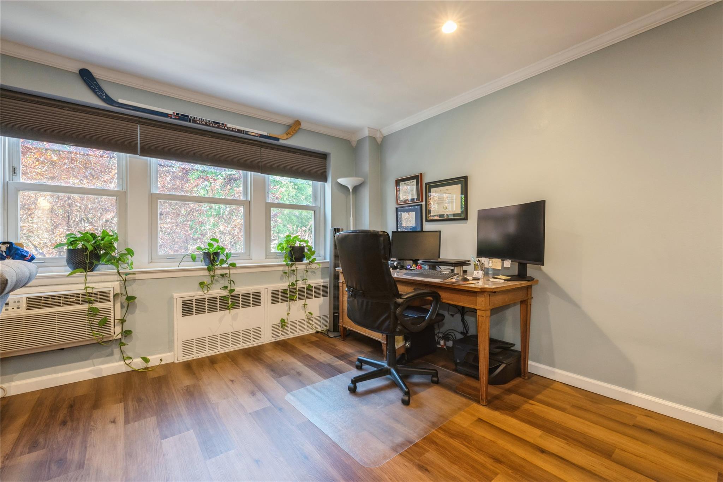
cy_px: 241
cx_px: 362
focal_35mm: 15
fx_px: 301
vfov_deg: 77.3
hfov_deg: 100.4
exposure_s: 1/5
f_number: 11
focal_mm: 15
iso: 400
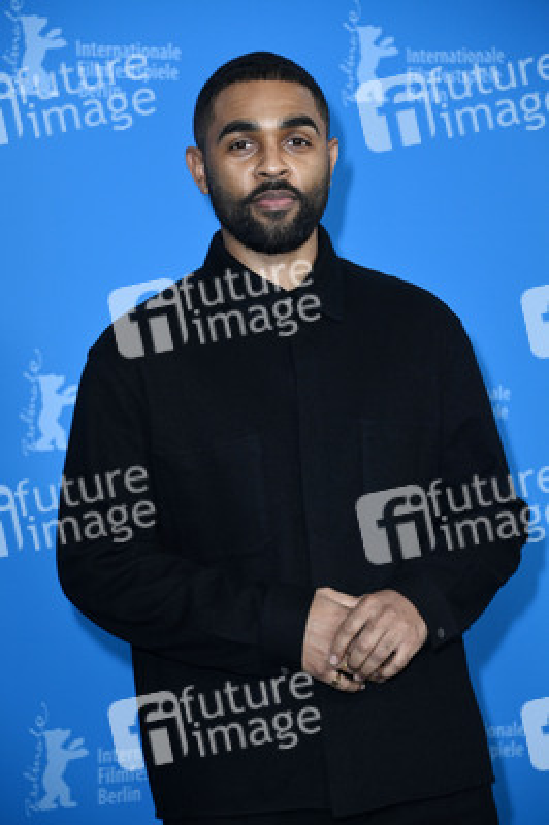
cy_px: 412
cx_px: 274
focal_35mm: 122
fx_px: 2795
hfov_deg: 11.2
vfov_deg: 16.8
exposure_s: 1/250
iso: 1000
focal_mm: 122
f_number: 5.6
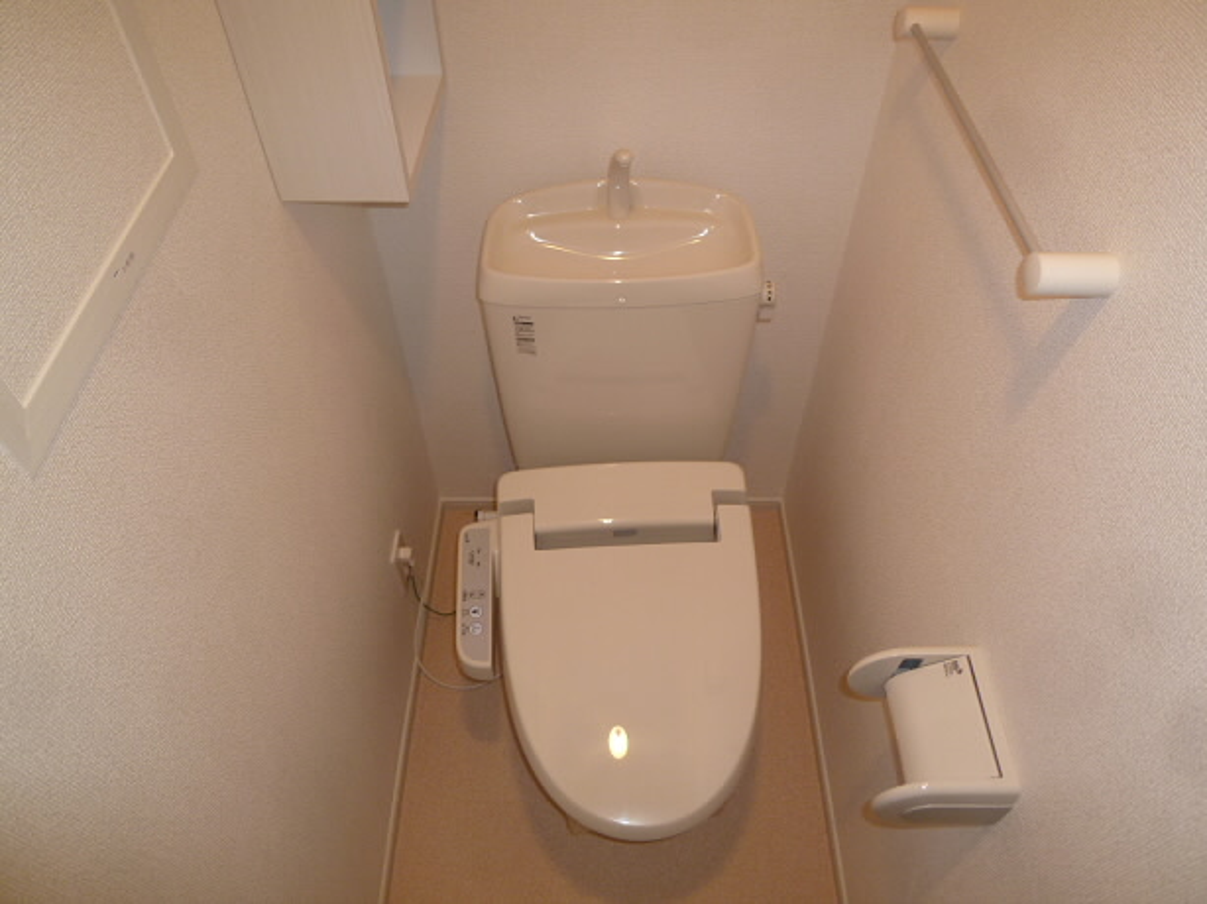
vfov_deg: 56.8
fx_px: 837
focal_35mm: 24
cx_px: 604
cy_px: 452
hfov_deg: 71.6
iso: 100
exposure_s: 1/60
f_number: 2.2
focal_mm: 4.3
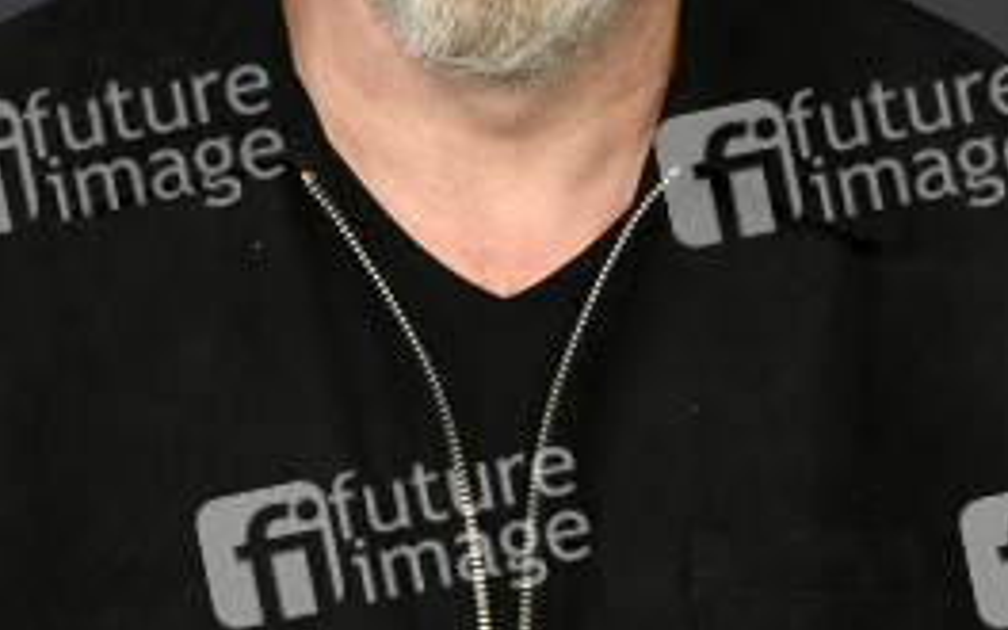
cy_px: -34
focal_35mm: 142
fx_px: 3901
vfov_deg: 9.2
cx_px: 504
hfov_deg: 14.7
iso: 400
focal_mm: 92
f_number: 6.3
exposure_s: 1/160
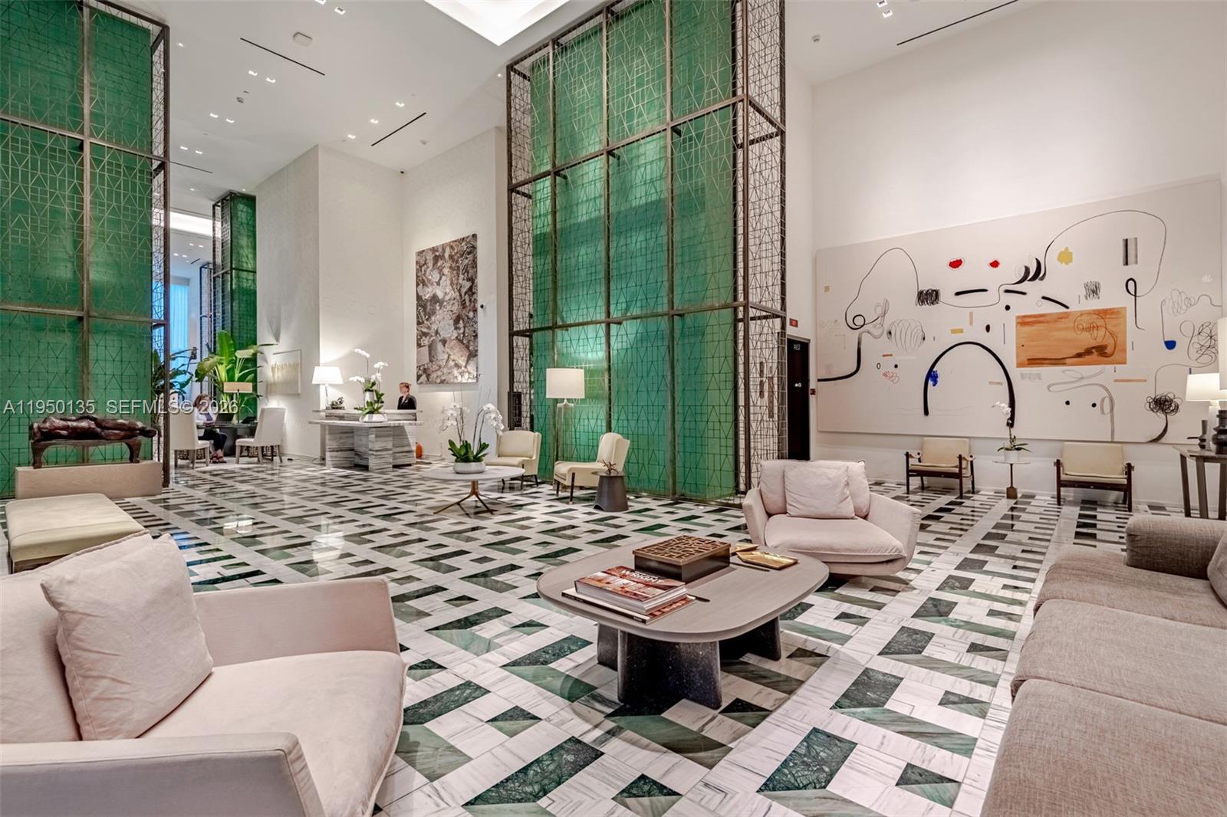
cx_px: 614
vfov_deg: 73.7
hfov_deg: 96.7
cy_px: 408
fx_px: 545
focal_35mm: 16
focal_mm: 16
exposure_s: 1/100
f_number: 8
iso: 400
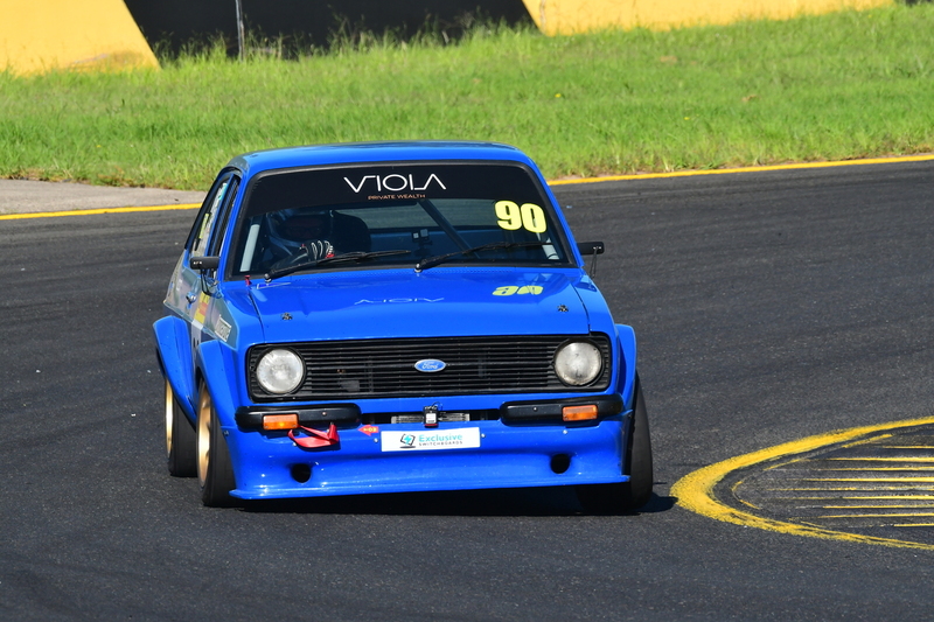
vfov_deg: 2.5
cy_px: 311
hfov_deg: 3.8
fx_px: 14006
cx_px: 467
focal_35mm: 540
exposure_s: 1/640
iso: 500
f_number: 11
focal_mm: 360
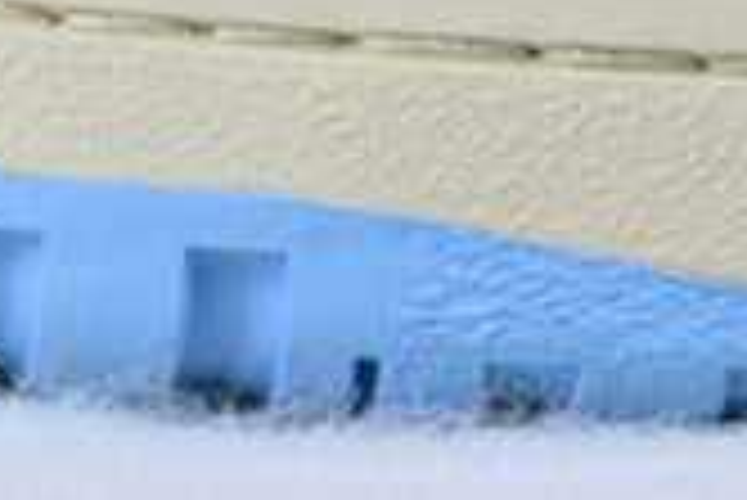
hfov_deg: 5.5
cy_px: -527
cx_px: 1552
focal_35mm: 368
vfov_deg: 3.7
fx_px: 7642
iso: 100
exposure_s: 1/15
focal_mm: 34
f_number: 10
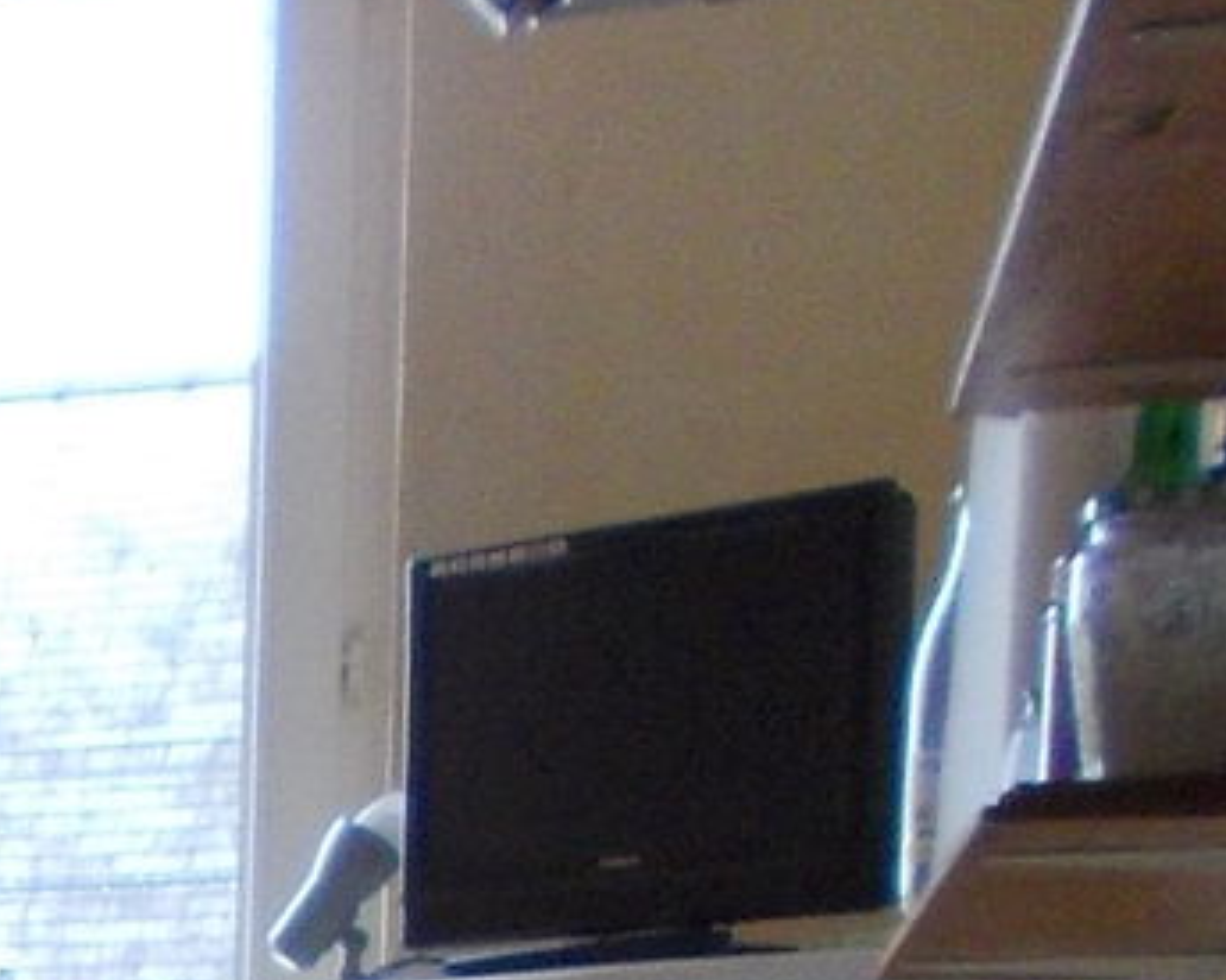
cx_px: -1197
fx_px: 4607
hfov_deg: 13.2
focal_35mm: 127
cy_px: 2060
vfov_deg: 10.9
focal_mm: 4
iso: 125
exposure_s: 1/25
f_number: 2.7
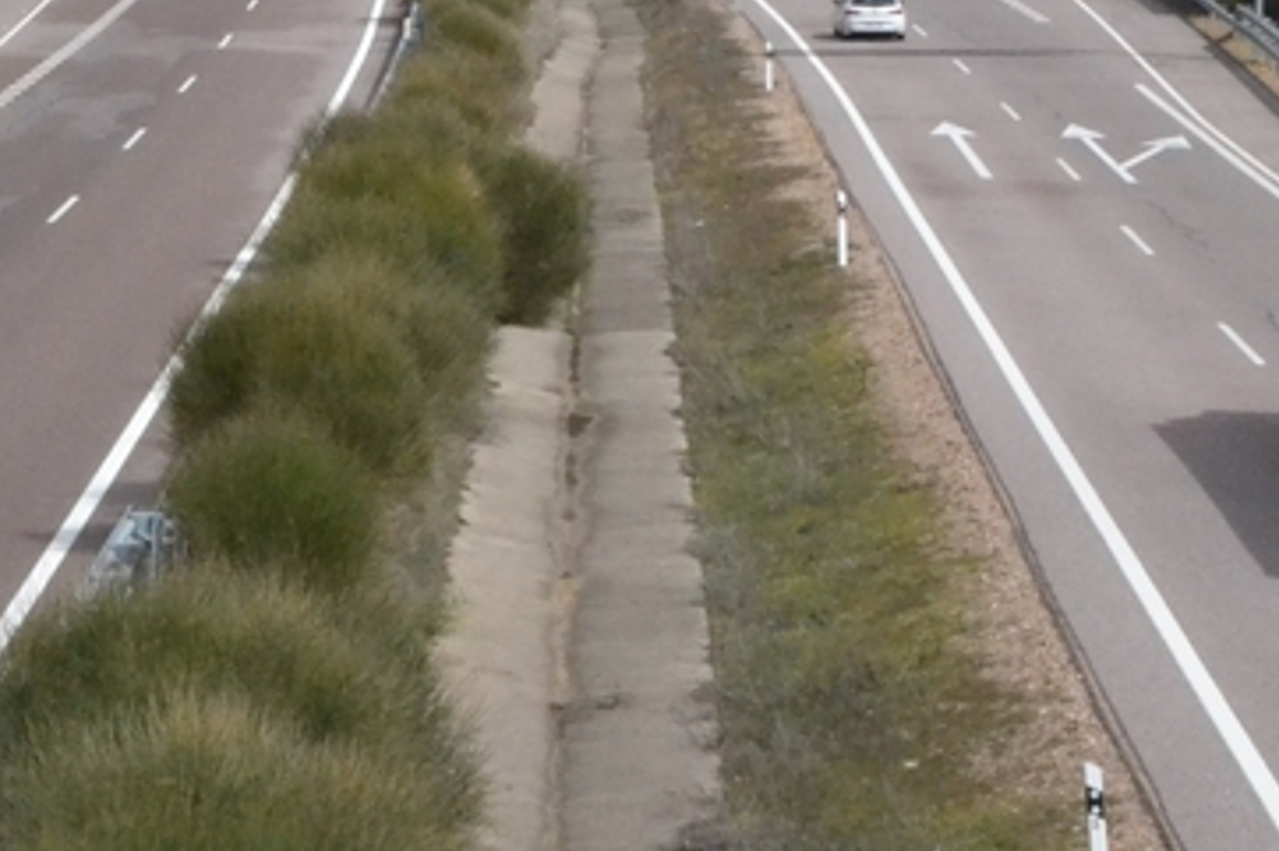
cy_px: 374
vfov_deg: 8.1
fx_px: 6001
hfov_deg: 12.1
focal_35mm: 169
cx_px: 336
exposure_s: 1/1600
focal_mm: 34
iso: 3200
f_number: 20
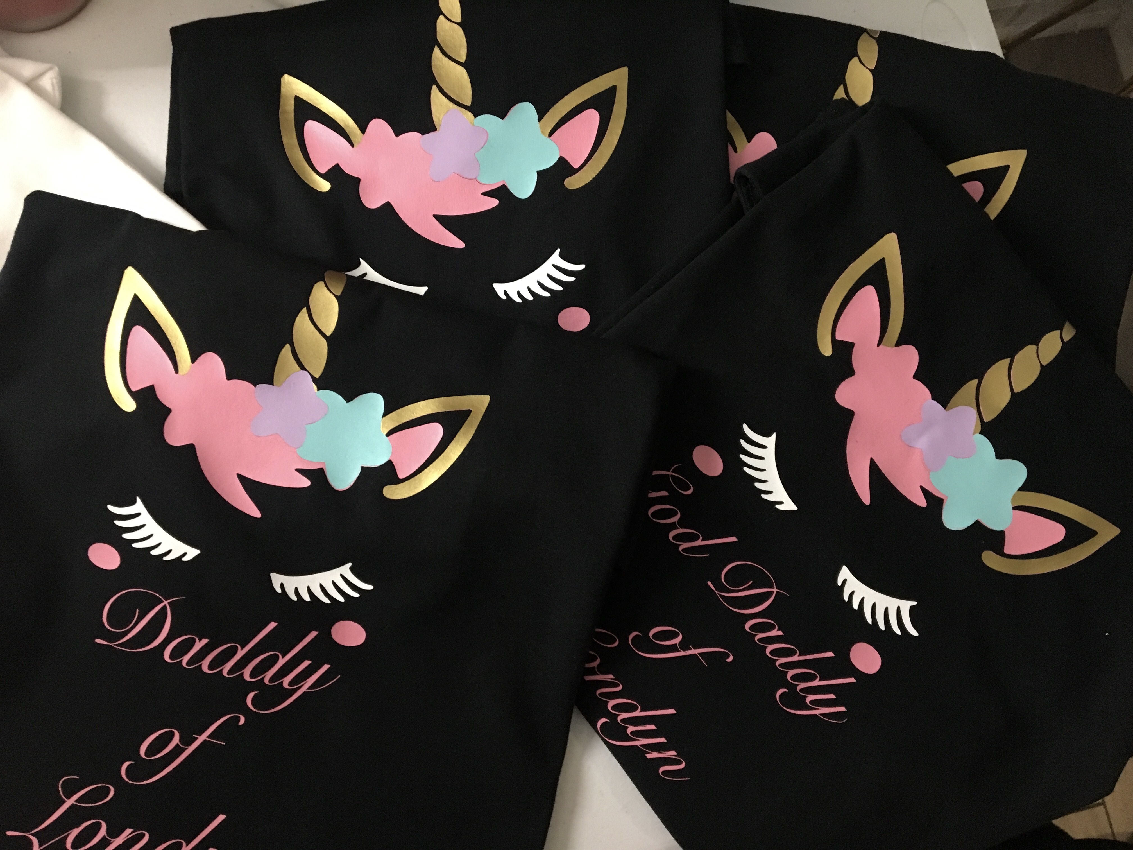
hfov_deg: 61.7
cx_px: 566
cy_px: 425
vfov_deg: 48.2
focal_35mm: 29
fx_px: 949
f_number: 2.2
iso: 200
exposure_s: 1/15
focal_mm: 4.15
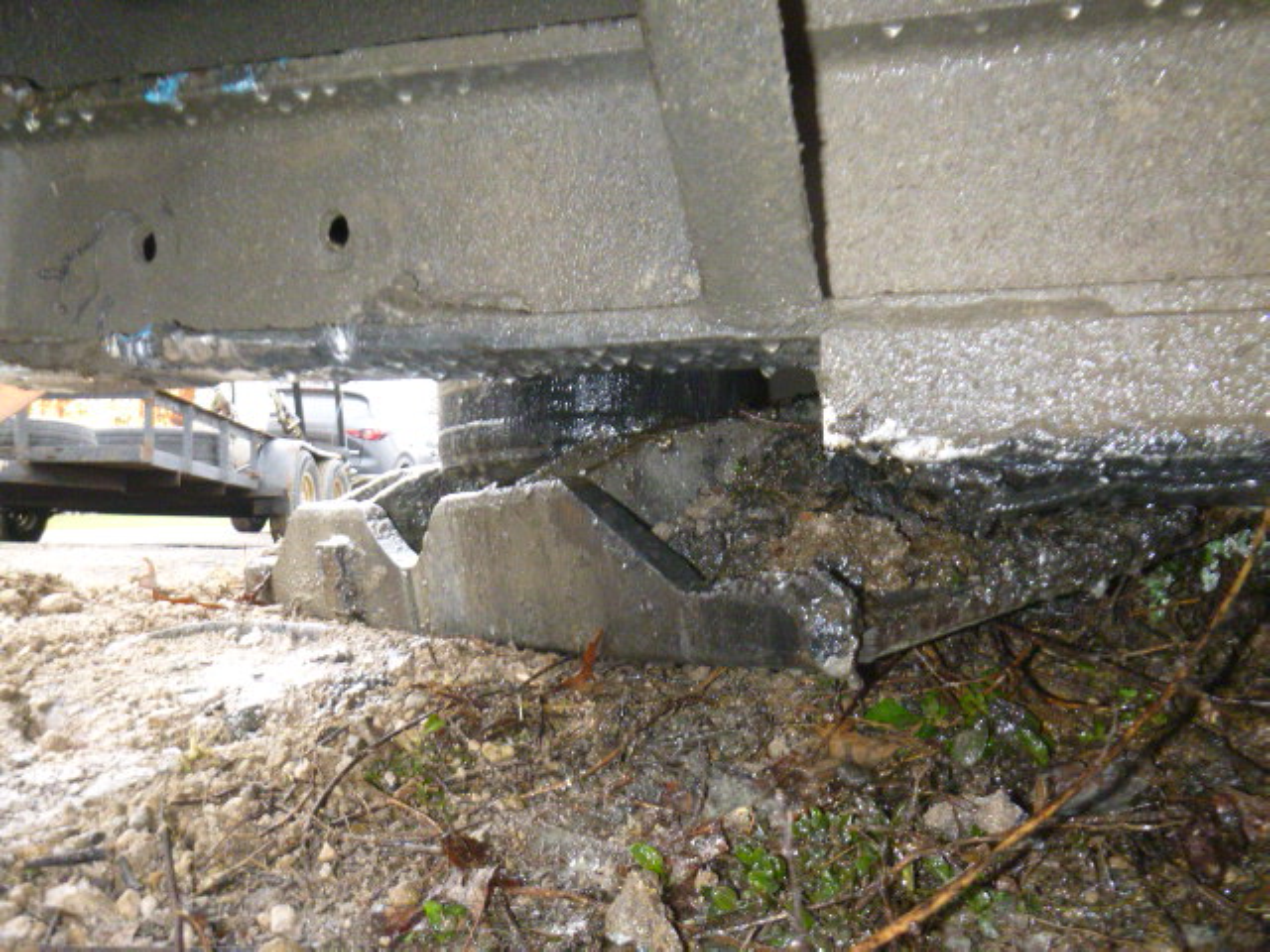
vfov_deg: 39.7
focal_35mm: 36
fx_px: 1321
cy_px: 476
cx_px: 635
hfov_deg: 51.4
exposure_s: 1/60
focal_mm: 6.4
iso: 320
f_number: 4.4
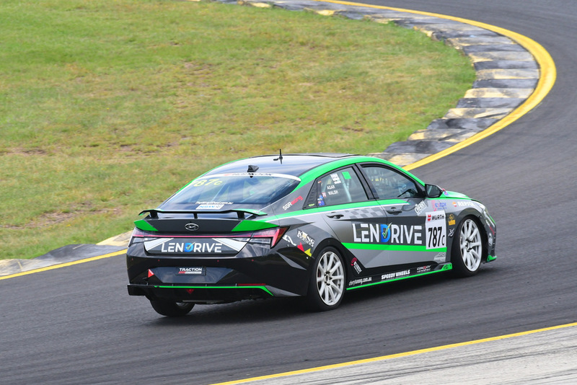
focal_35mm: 525
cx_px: 288
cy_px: 192
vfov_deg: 2.6
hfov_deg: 3.9
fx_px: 8417
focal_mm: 350
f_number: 11
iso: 800
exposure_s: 1/640
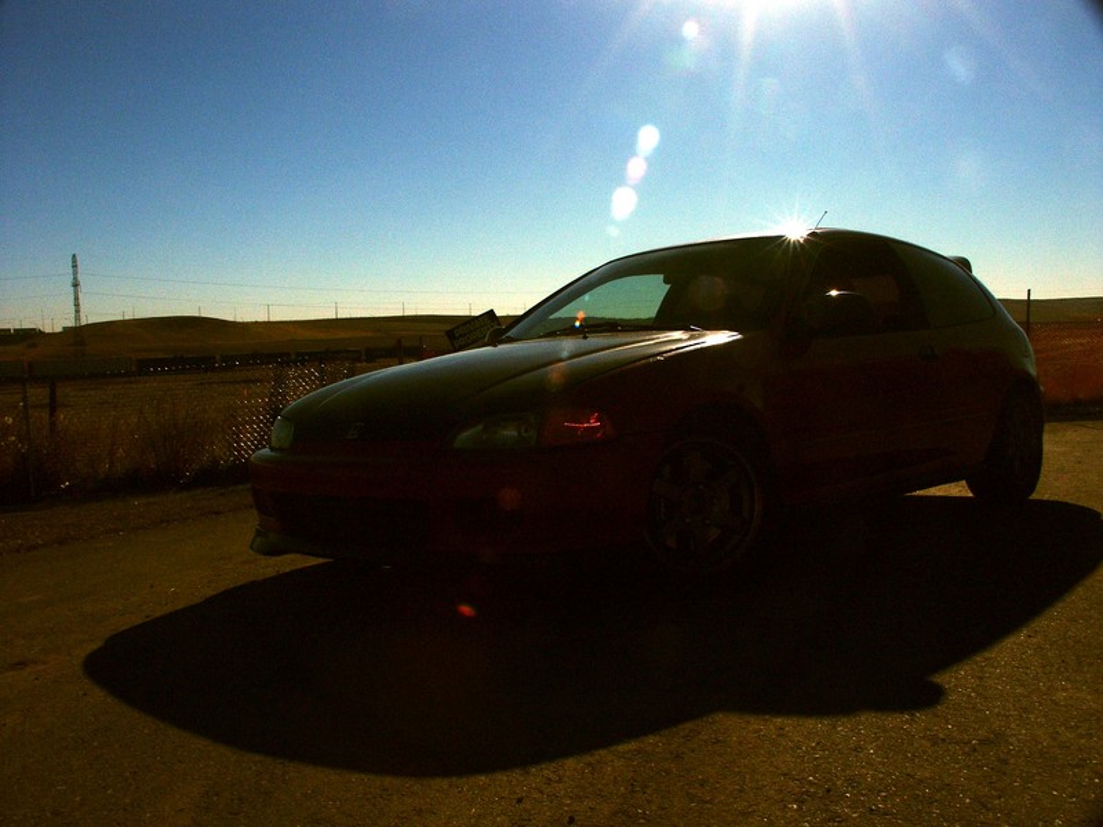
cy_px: 414
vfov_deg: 39.7
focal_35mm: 36
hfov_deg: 51.4
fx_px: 1147
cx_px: 552
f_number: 8
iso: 100
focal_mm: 9.37
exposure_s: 1/2000
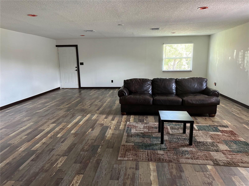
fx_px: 173
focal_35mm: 24
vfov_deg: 56.8
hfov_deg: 71.6
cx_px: 124
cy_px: 93
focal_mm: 6.86
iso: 400
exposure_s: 1/60
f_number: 1.78
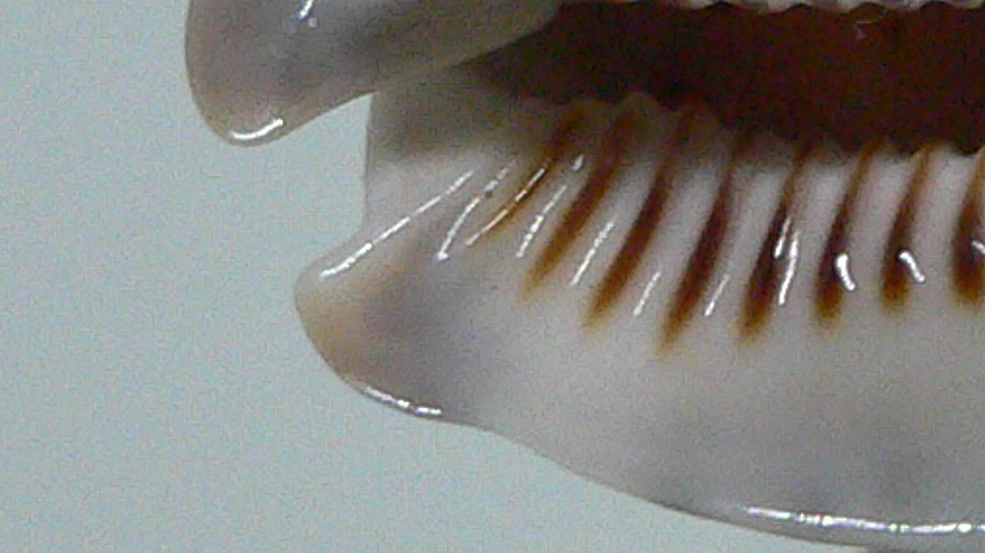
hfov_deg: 13.6
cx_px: 1358
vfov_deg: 8.0
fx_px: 3943
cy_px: 99
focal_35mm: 151
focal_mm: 4.6
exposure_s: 1/60
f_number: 2.8
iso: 200
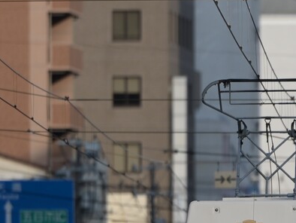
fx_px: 6212
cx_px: 450
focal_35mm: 726
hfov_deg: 2.7
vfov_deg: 2.0
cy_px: 321
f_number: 2.8
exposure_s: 1/1000
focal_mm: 200
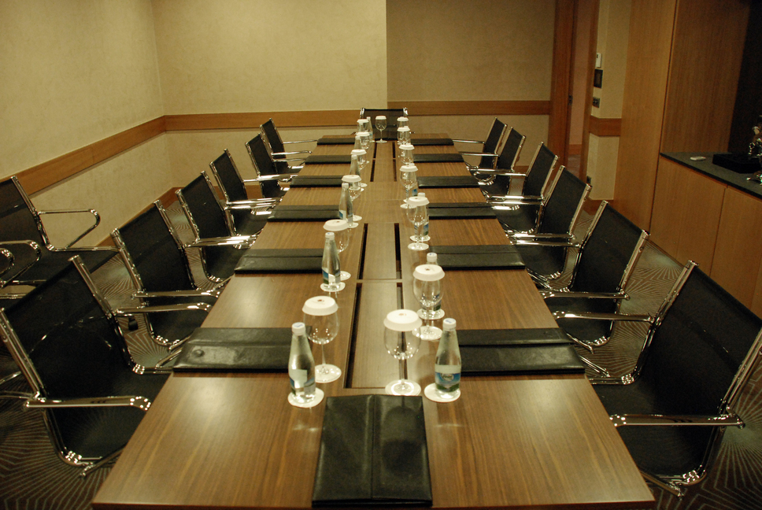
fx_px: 572
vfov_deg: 48.0
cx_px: 381
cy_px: 255
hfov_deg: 67.3
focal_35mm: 27
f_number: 4
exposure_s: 1/60
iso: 1600
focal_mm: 18
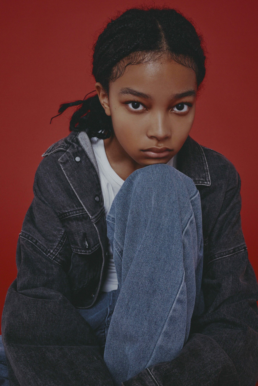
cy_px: 193
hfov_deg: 31.9
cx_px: 129
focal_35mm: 42
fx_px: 451
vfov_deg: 46.4
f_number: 8
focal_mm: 42
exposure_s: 1/200
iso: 400
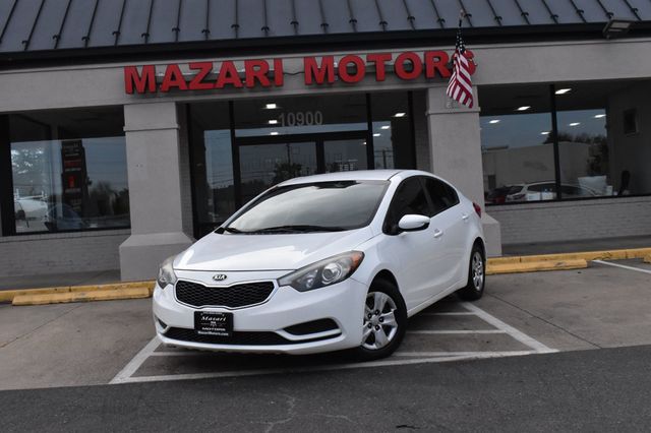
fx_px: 705
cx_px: 326
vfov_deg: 34.2
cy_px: 216
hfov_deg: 49.6
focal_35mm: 39
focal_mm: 26
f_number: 14
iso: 2500
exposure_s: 1/2000
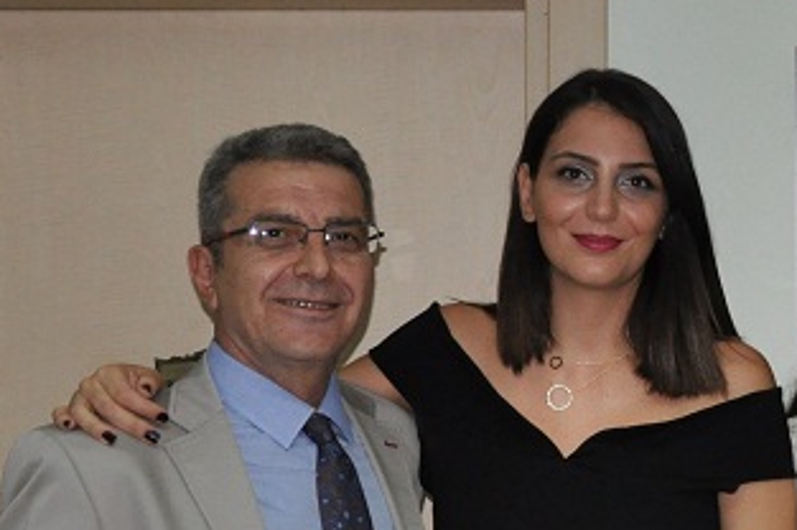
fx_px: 2543
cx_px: 1008
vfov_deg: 11.9
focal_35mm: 115
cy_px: 359
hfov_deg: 16.9
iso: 1000
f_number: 4.5
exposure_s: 1/60
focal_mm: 24
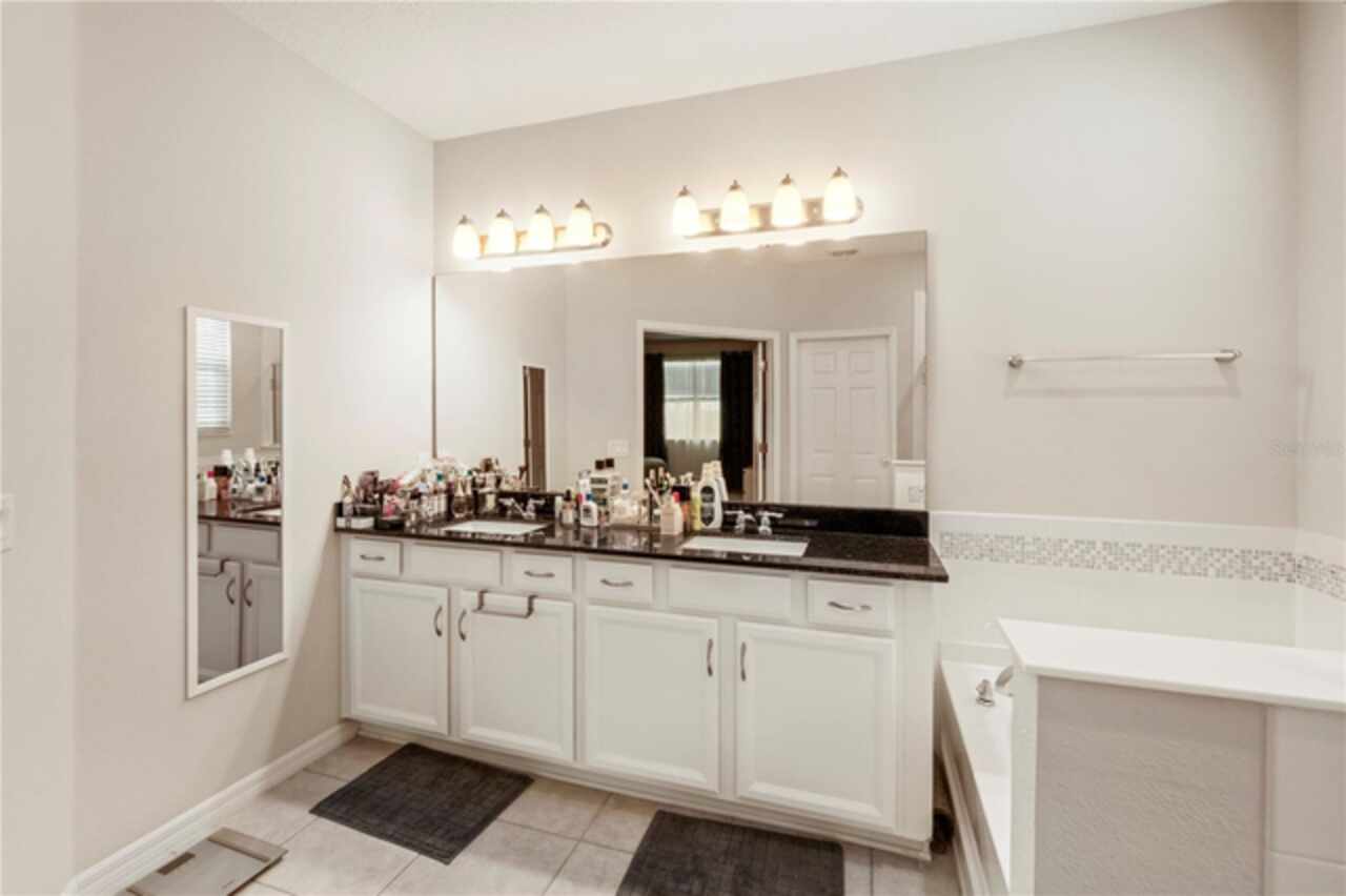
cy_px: 448
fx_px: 561
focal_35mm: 15
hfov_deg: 100.4
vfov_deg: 77.3
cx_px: 673
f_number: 16
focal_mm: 10
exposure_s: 1/2
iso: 200
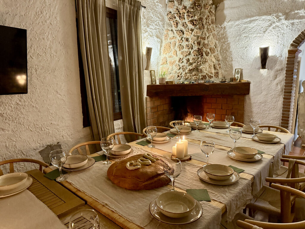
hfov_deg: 71.6
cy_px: 114
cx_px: 152
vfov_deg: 56.8
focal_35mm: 24
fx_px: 211
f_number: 1.78
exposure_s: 1/33
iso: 800
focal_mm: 6.76
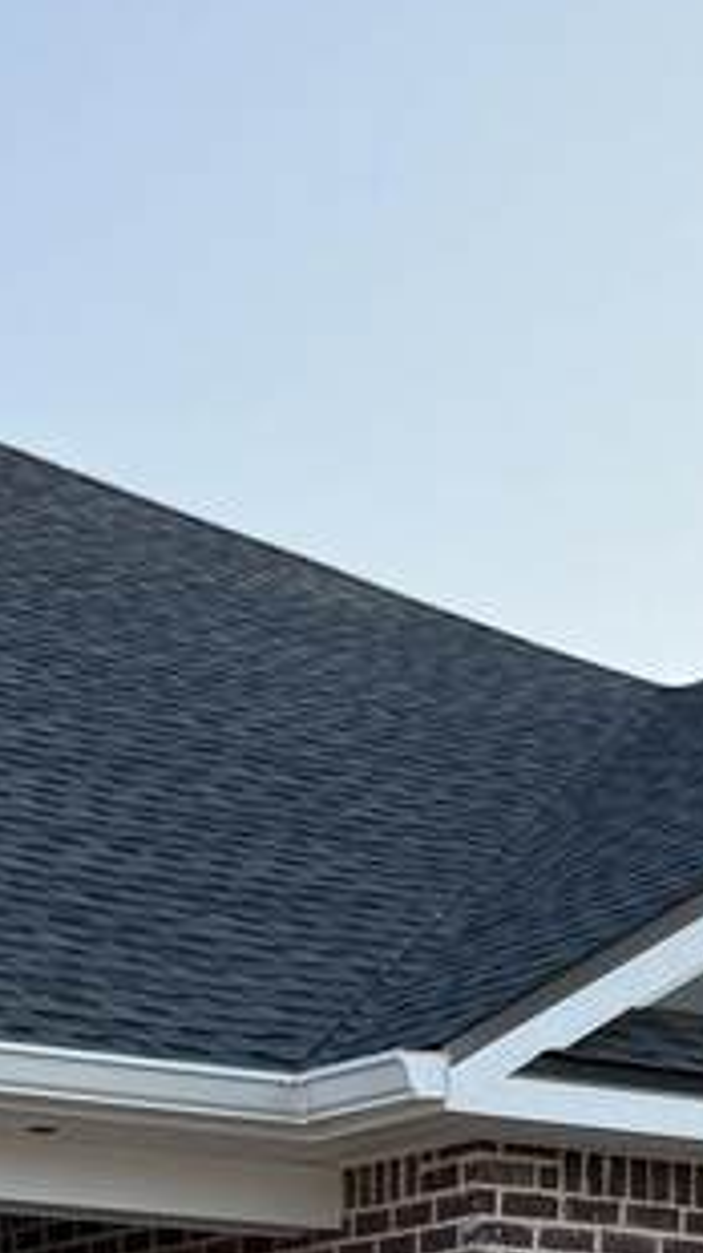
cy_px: 1629
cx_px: 242
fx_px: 3585
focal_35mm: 108
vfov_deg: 18.4
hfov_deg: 11.2
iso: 100
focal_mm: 6.76
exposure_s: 1/1949
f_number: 1.78
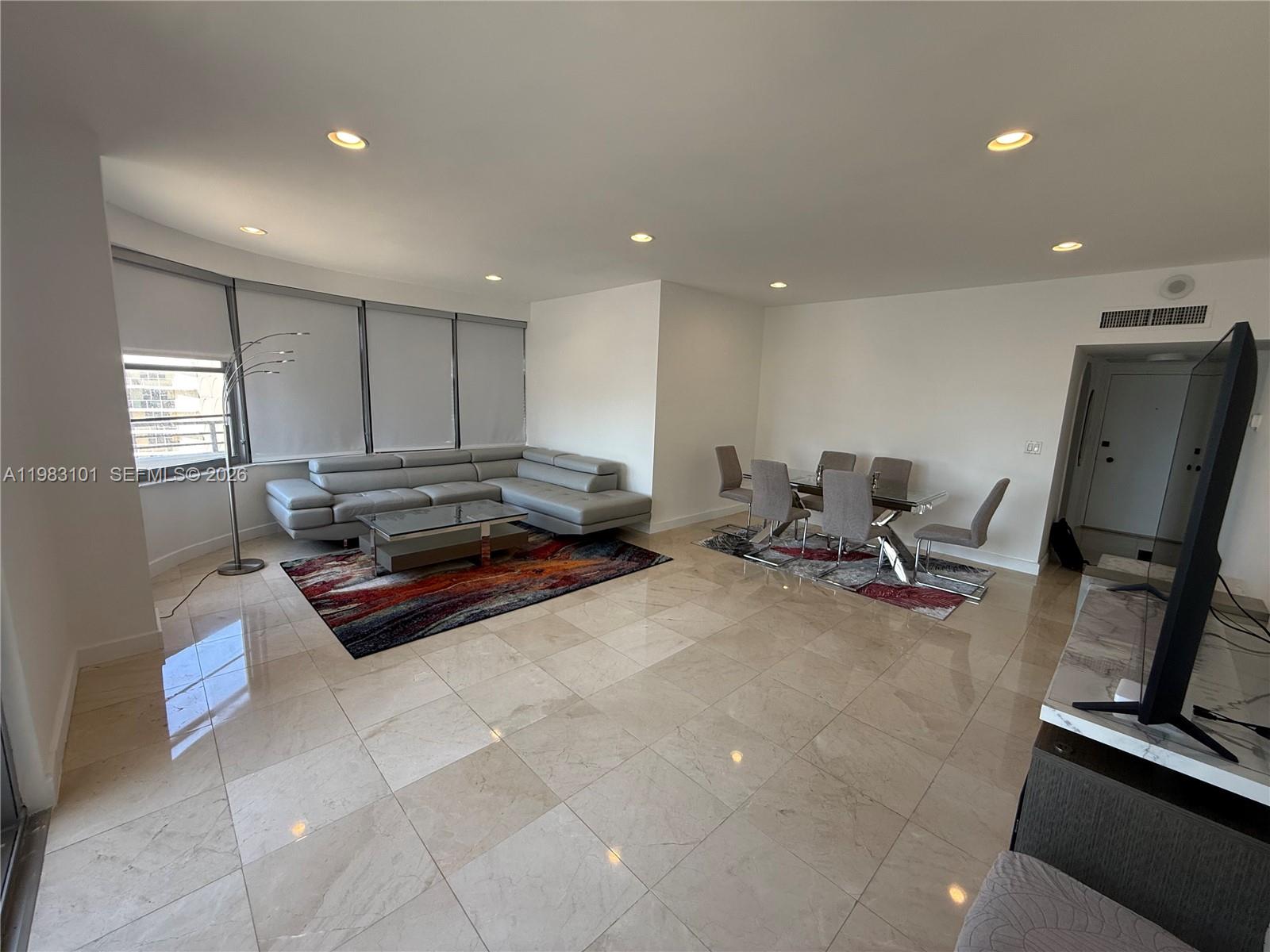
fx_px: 514
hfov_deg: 102.1
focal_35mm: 14
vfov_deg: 85.7
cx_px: 635
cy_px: 476
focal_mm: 2.22
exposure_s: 1/120
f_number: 2.2
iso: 100
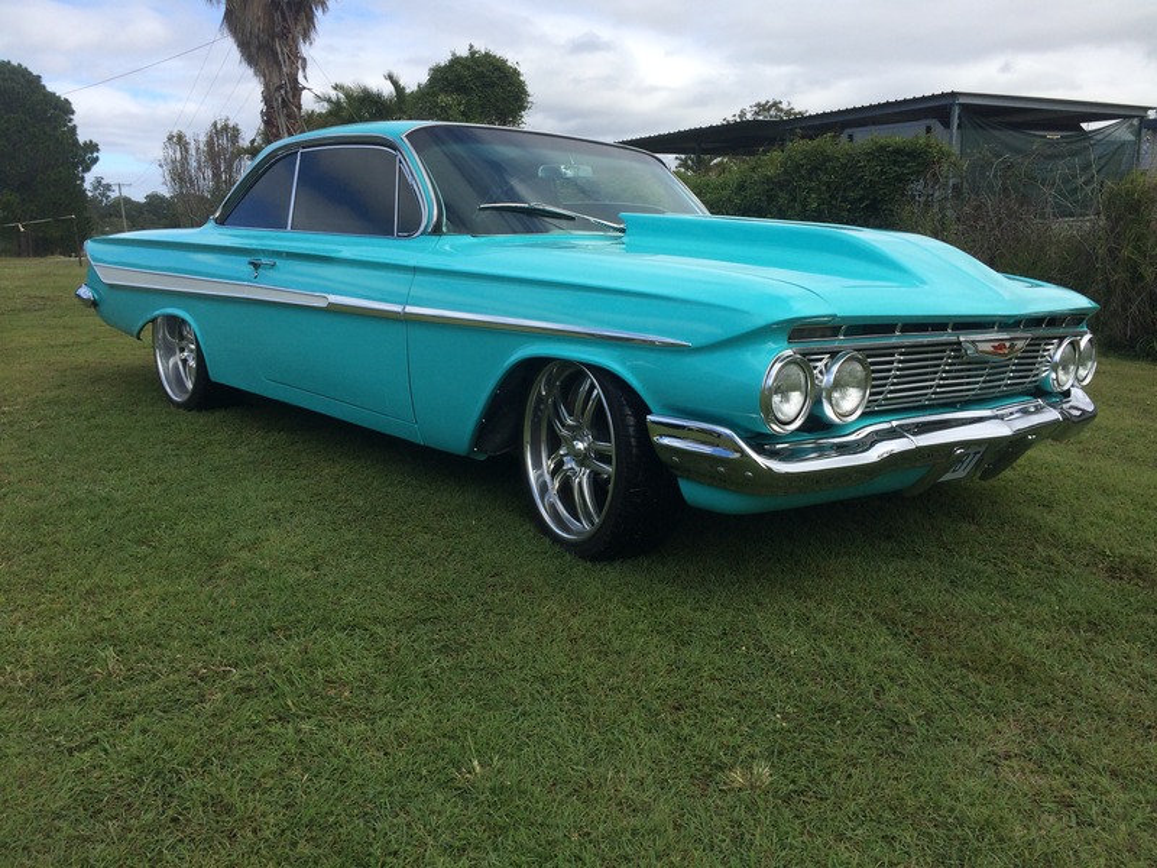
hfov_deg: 61.7
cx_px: 578
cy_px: 434
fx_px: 969
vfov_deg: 48.2
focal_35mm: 29
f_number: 2.2
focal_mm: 4.15
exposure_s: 1/1520
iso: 32
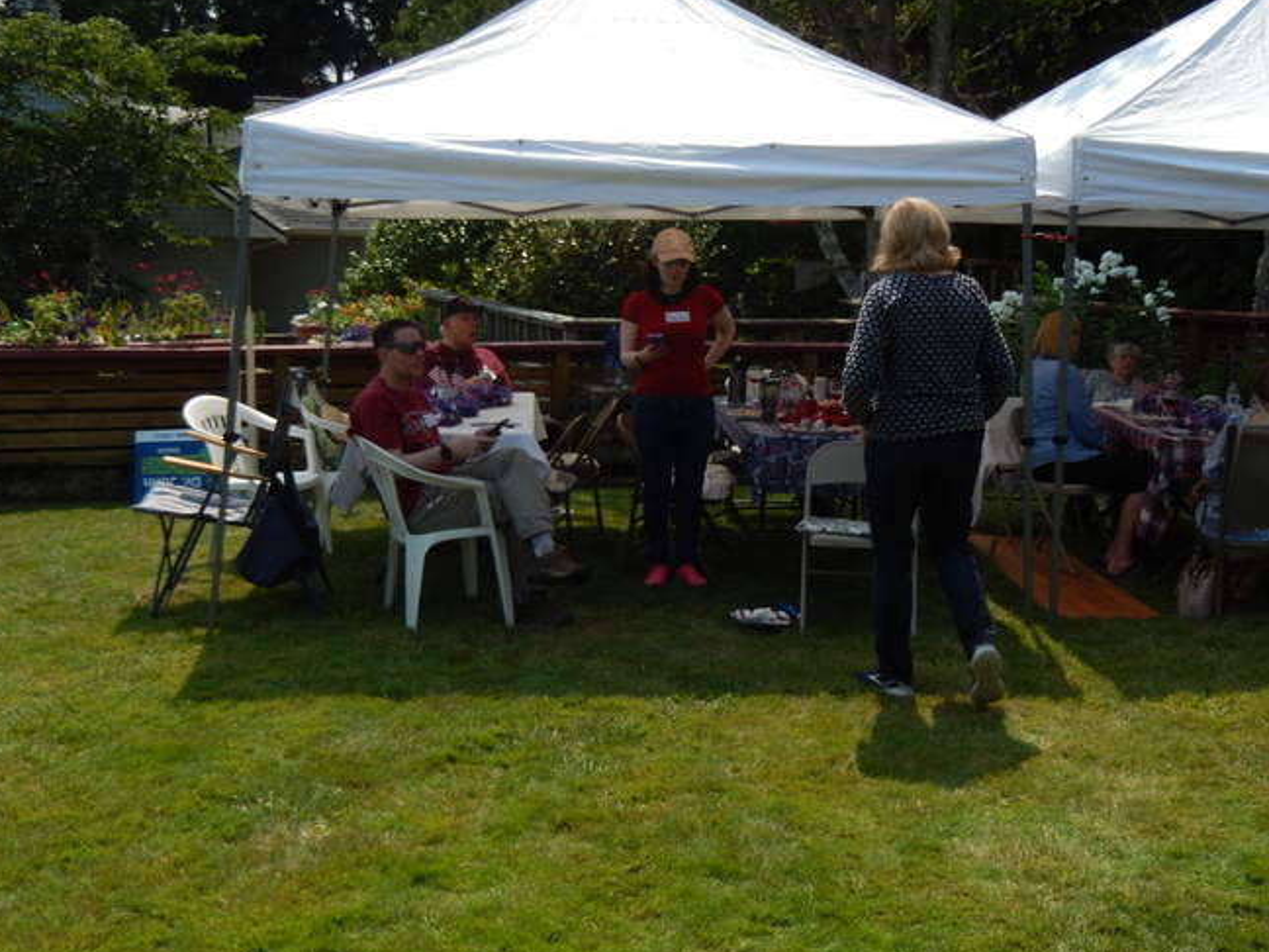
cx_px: 668
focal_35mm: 44
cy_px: 449
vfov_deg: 32.9
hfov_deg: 42.9
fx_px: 1613
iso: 125
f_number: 4
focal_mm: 6.5
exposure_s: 1/1000
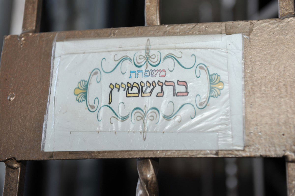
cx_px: 148
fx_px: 573
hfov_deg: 28.9
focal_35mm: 70
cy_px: 98
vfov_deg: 19.4
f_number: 5
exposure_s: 1/160
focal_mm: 70
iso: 200
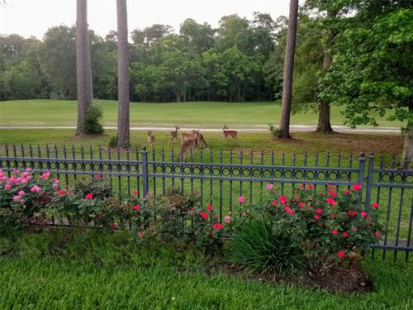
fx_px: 310
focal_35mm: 26
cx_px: 206
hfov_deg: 67.3
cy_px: 155
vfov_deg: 53.1
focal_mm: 4.3
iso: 64
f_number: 1.7
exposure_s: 1/50
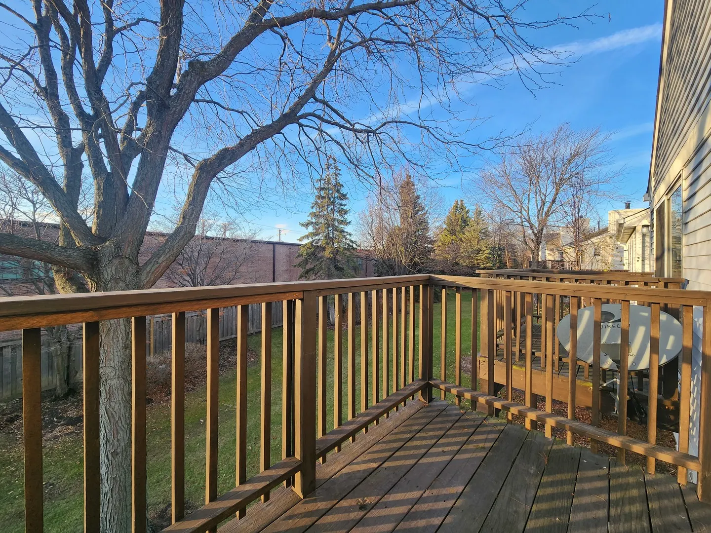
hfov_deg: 106.2
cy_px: 266
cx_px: 356
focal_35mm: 13
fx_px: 267
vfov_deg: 89.9
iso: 50
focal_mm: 2.2
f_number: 2.2
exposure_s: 1/294
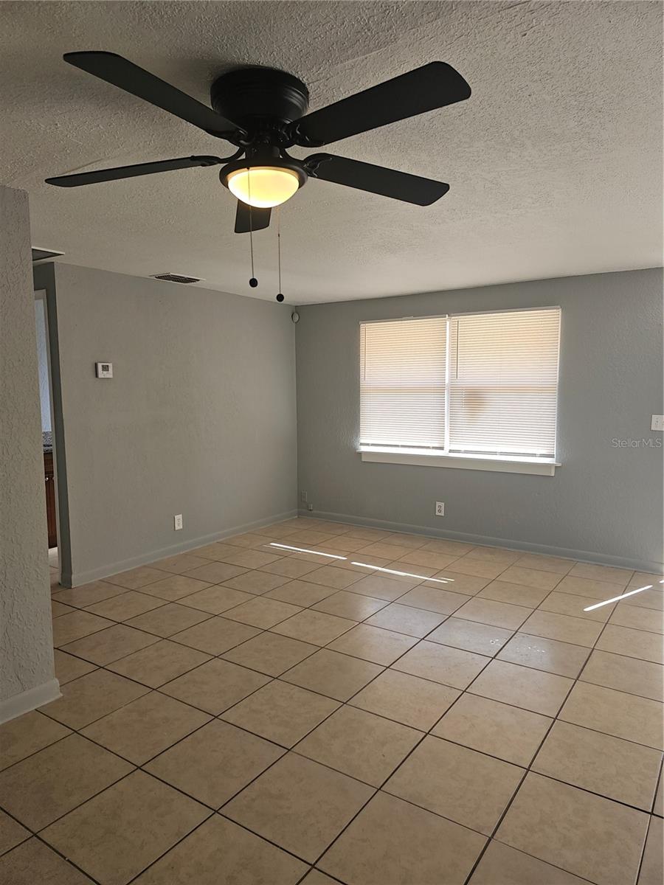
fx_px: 588
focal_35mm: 23
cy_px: 442
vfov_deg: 73.9
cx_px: 332
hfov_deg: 58.9
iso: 32
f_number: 1.7
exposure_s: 1/60
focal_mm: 6.3
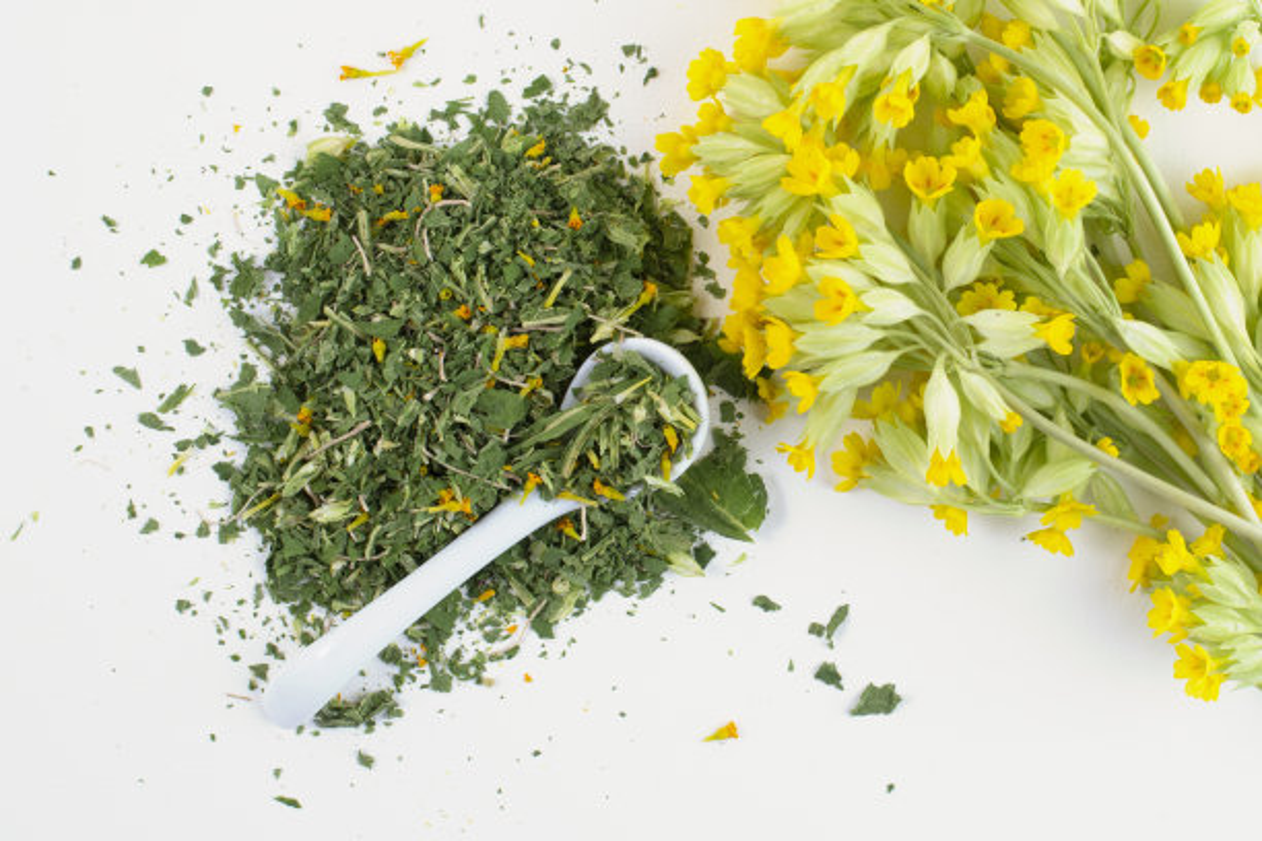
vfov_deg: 27.0
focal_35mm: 50
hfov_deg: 39.6
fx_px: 1753
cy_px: 420
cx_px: 631
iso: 100
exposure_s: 1/100
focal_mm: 50
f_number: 9
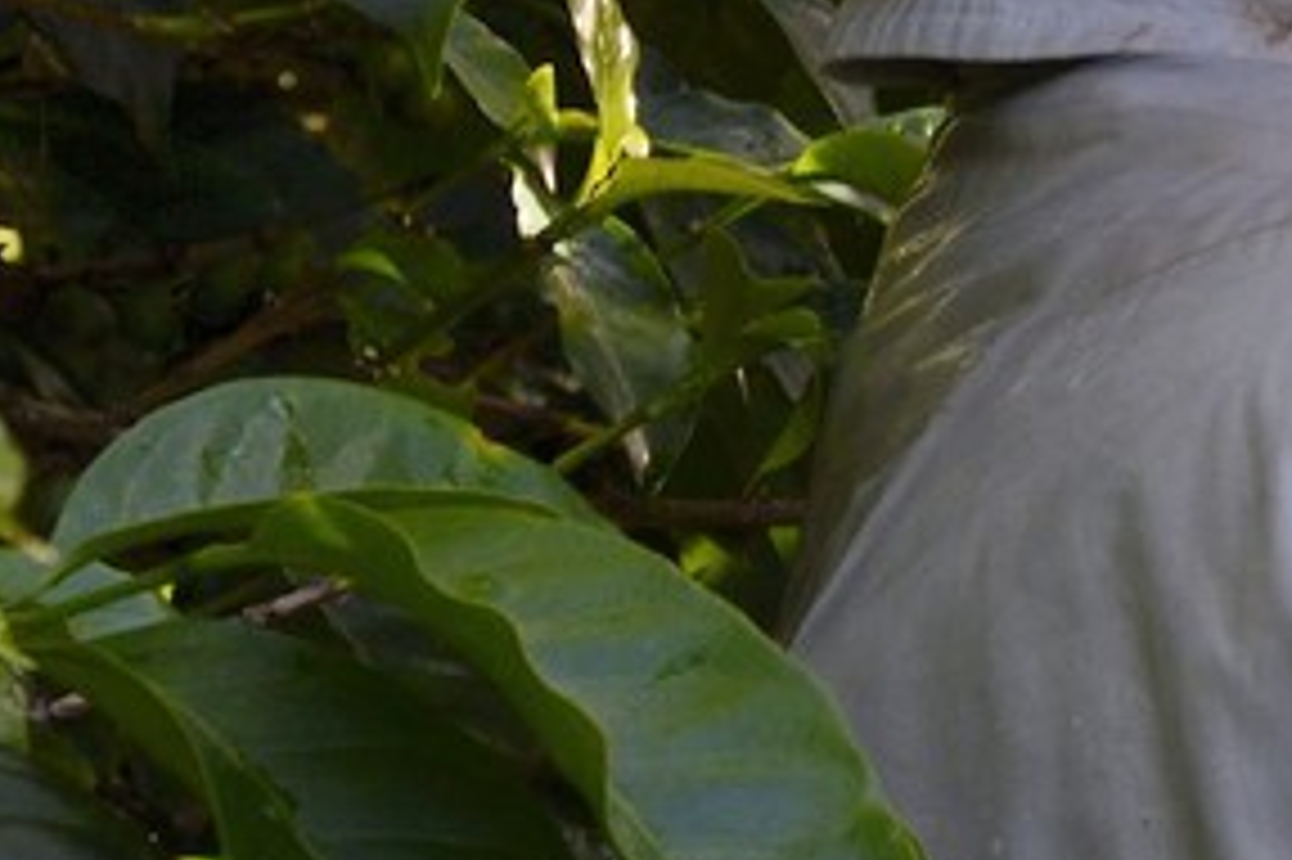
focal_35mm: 212
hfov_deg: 8.7
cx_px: 3192
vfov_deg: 6.4
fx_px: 7604
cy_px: -315
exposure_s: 1/100
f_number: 11
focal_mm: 38
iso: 800
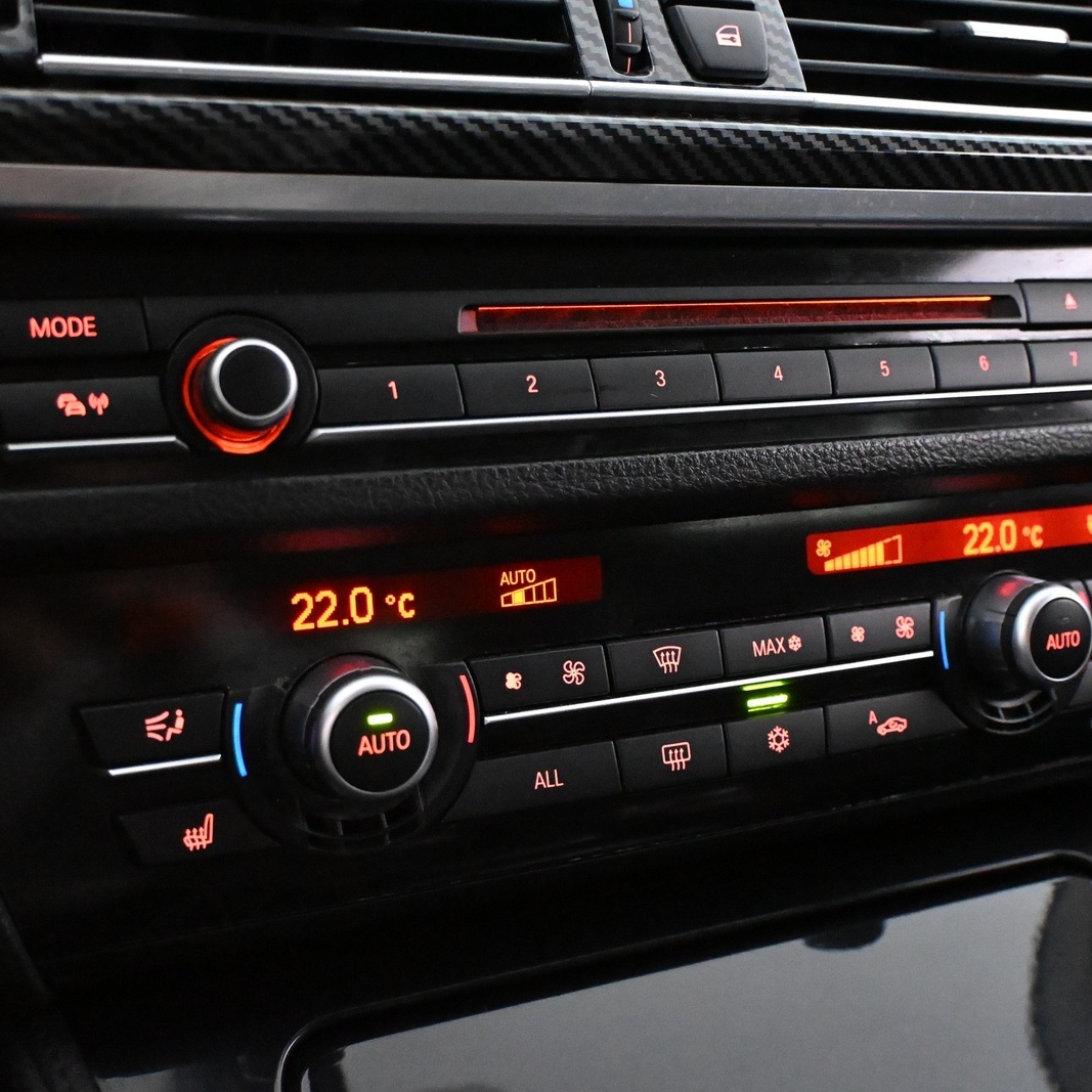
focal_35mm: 41
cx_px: 575
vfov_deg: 41.3
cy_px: 540
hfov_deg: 41.2
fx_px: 1451
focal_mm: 21
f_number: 4
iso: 11400
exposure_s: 1/60
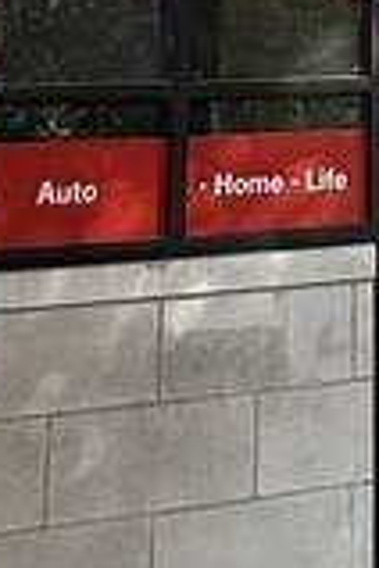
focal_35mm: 99
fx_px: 1563
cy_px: -264
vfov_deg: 18.4
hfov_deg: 13.0
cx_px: 597
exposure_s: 1/149
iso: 50
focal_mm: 2.22
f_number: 2.2
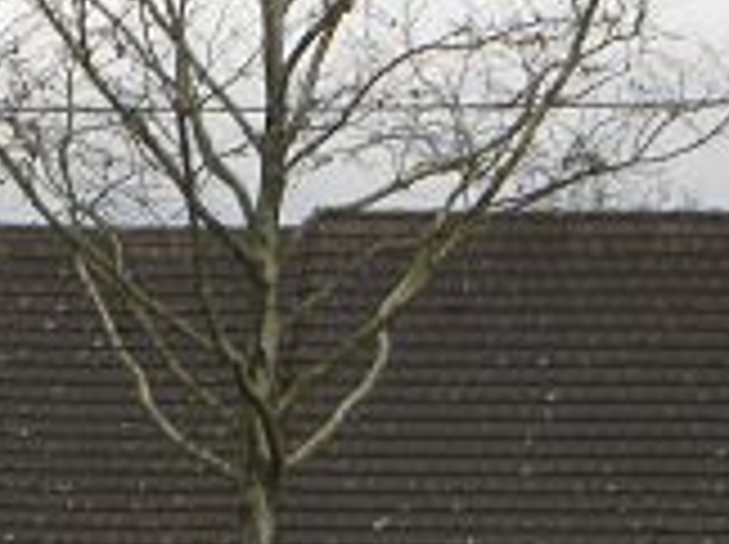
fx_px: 11229
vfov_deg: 2.8
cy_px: 917
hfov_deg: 3.7
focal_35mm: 534
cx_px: -544
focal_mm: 25.7
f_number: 4.5
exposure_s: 1/150
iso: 64
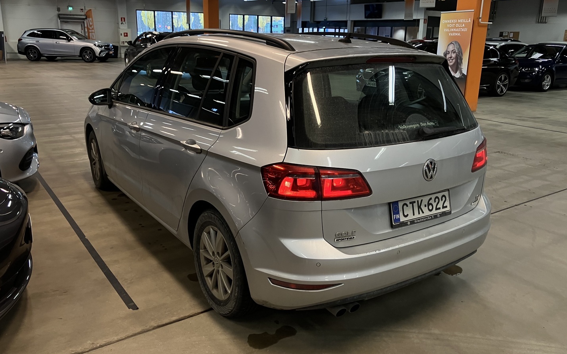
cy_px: 167
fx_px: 463
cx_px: 286
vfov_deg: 41.8
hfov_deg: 62.9
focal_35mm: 30
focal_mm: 3.99
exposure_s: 1/50
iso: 50
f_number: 1.8
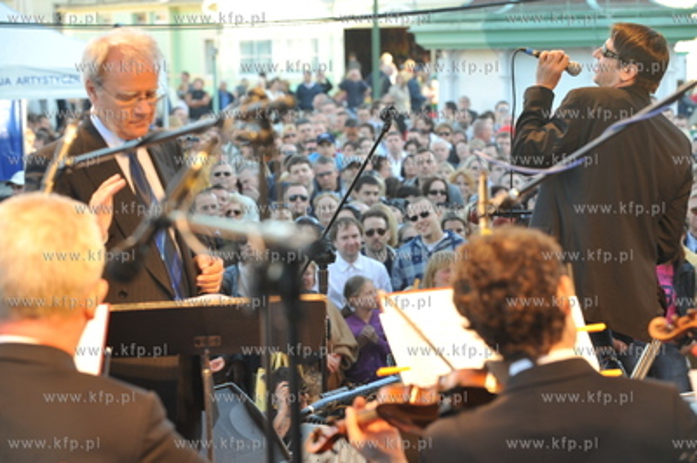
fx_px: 2031
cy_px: 232
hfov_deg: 19.5
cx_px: 348
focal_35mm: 105
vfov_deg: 13.0
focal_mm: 105
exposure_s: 1/125
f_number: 5.6
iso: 400
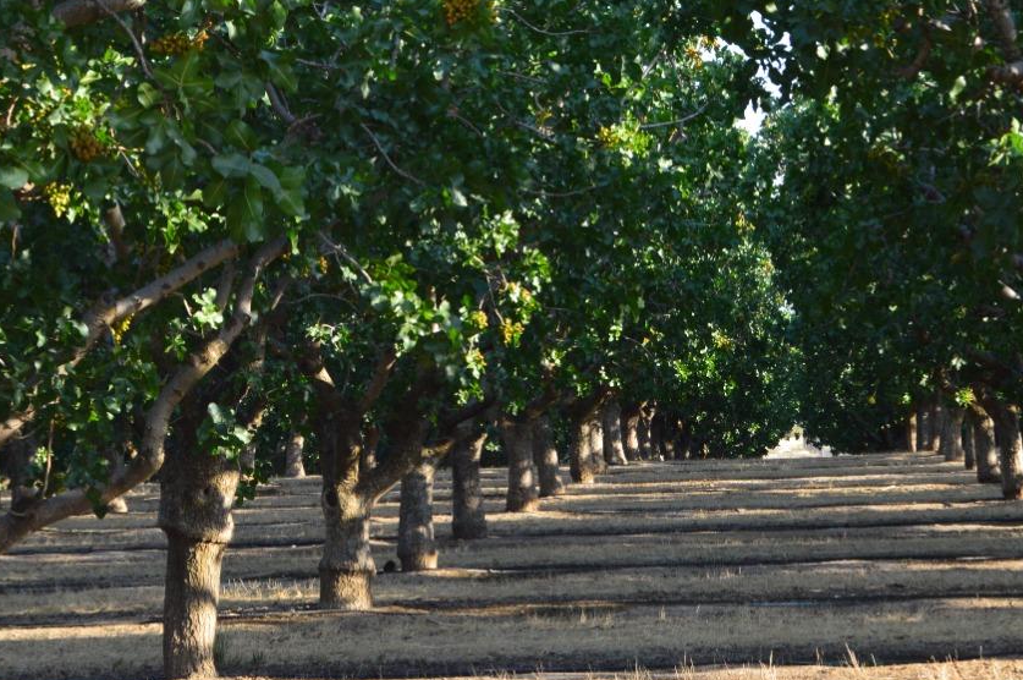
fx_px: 4198
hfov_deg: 13.9
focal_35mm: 148
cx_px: 709
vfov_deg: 9.2
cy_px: 189
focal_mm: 55
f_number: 10
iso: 400
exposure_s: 1/200
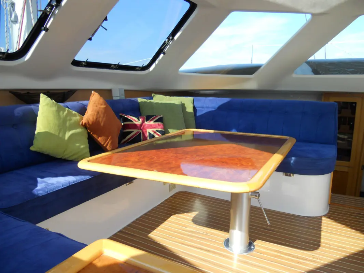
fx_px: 284
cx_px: 182
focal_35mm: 27
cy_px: 136
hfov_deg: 65.3
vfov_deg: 51.4
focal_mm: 4.9
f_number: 3.2
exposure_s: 1/100
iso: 80
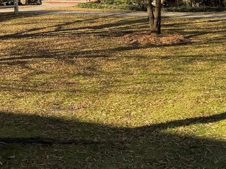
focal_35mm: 73
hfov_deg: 26.6
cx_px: 135
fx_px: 477
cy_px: -1
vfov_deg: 19.6
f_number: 1.78
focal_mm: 6.76
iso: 80
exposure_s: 1/1493
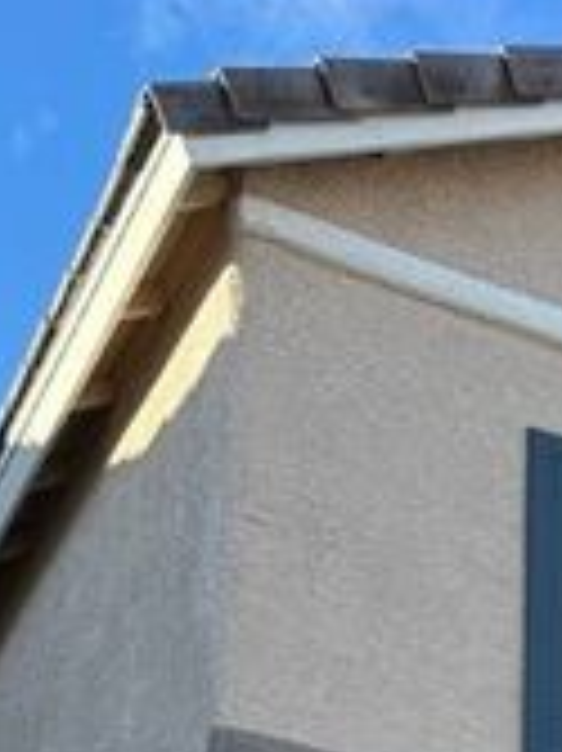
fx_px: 2081
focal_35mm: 96
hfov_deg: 14.7
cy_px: 1353
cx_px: 751
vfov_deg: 16.9
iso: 80
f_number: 1.78
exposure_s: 1/1183
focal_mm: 6.86
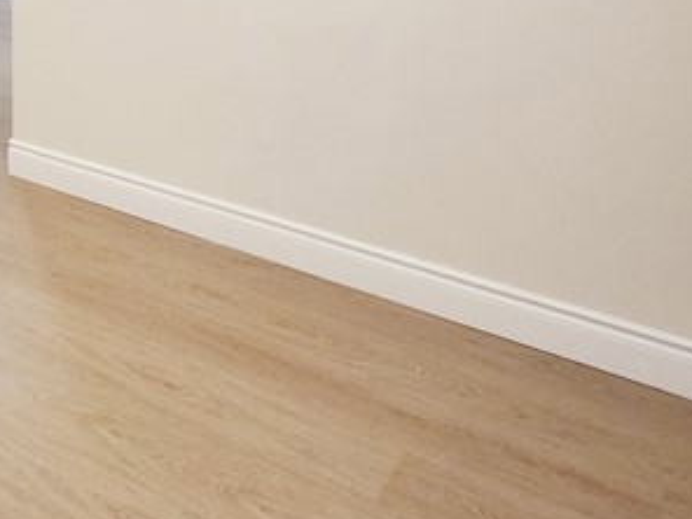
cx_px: -79
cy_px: -161
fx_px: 900
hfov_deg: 35.6
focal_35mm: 45
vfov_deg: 26.9
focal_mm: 1.74
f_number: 2.2
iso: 250
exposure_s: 1/60
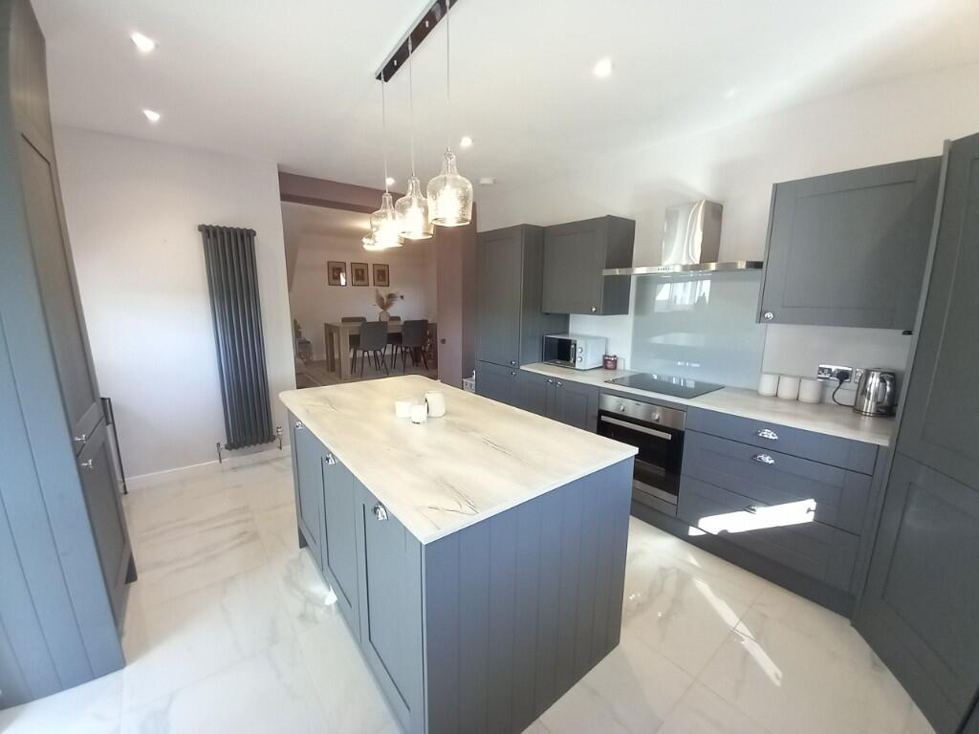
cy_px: 367
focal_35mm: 13
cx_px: 490
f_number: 2.2
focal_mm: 1.13
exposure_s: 1/50
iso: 125
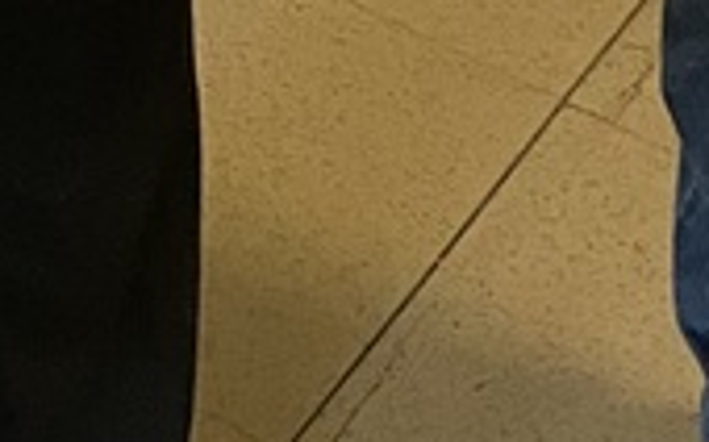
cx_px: 555
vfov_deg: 6.1
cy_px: -1534
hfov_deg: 12.6
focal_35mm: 166
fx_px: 3205
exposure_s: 1/60
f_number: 1.6
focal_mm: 4.2
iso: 320
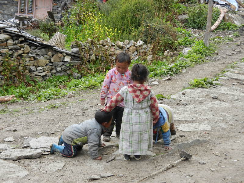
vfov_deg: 21.6
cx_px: 122
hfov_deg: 28.6
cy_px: 92
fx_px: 479
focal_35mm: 68
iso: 160
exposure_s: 1/60
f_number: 4.6
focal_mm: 12.3
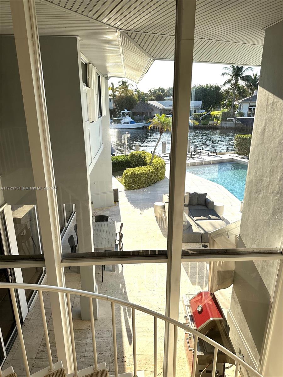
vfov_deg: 71.6
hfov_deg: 56.8
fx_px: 262
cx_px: 142
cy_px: 188
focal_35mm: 24
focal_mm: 6.86
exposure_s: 1/1541
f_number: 1.78
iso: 80
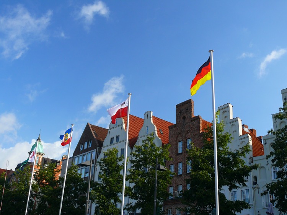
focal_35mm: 43
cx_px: 144
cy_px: 108
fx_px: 356
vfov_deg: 33.6
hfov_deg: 43.9
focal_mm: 9.1
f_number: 4
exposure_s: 1/160
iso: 100
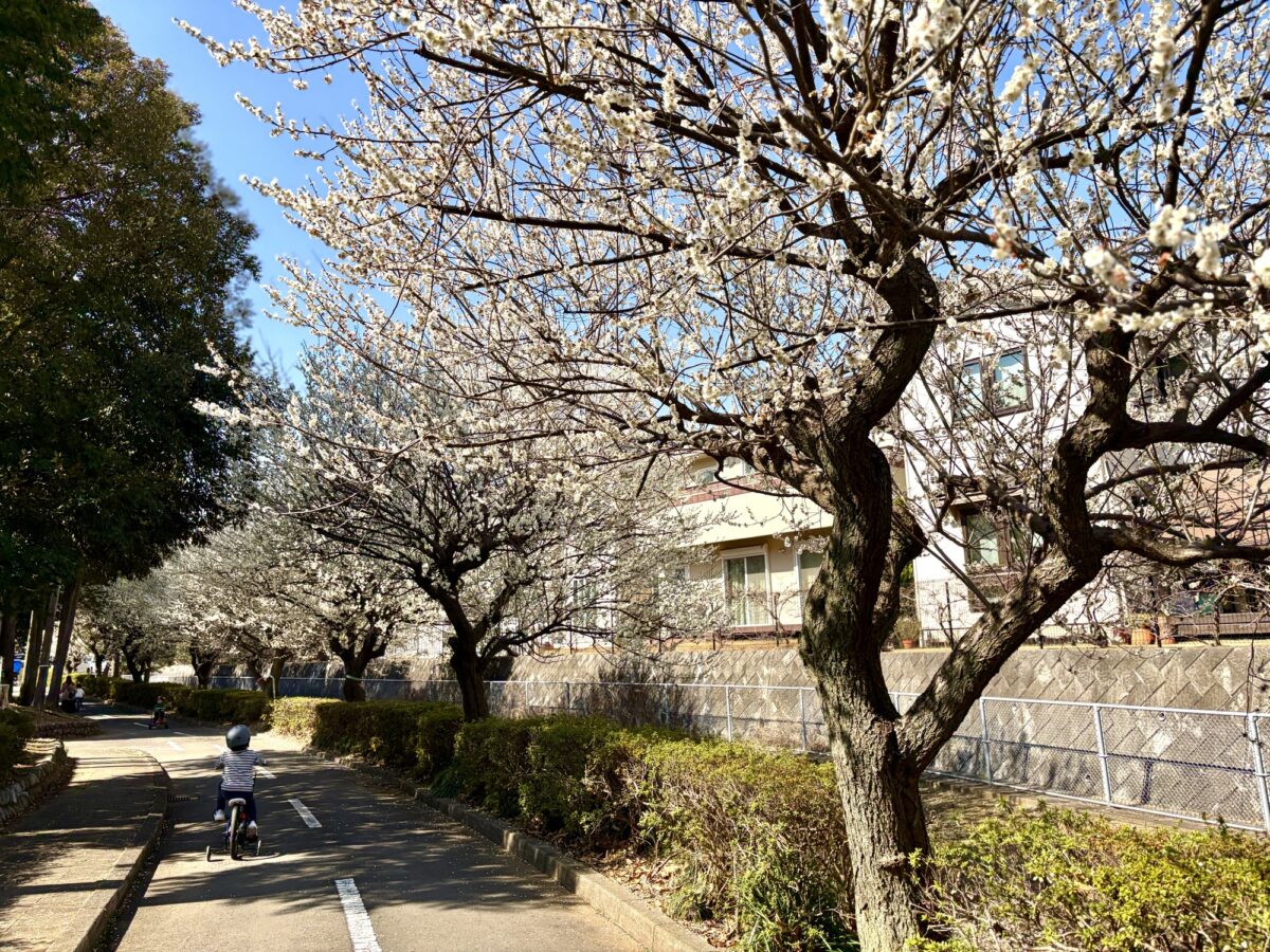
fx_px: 954
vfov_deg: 53.1
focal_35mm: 26
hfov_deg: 67.3
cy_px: 476
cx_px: 635
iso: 50
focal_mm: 5.96
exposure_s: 1/2141
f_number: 1.6
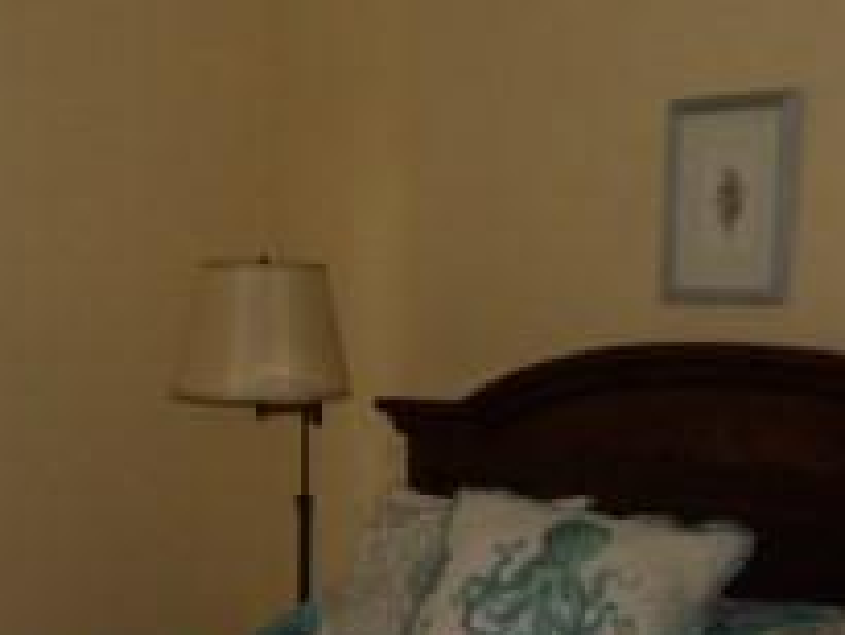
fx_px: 1832
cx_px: 223
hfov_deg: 25.7
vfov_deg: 18.3
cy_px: 825
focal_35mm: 75
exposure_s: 1/33
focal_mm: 4.3
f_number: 3.2
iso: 200
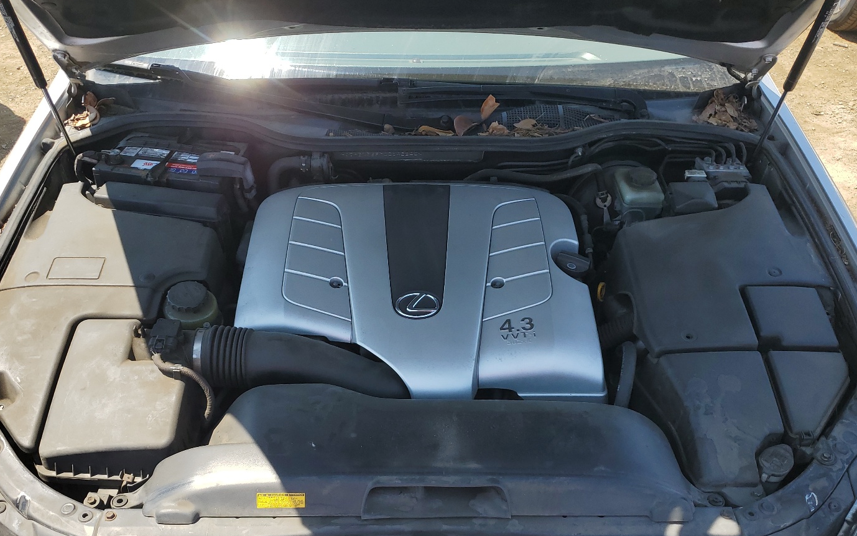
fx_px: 747
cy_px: 359
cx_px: 419
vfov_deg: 39.0
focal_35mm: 32
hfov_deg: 59.7
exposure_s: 1/1111
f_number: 1.5
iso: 50
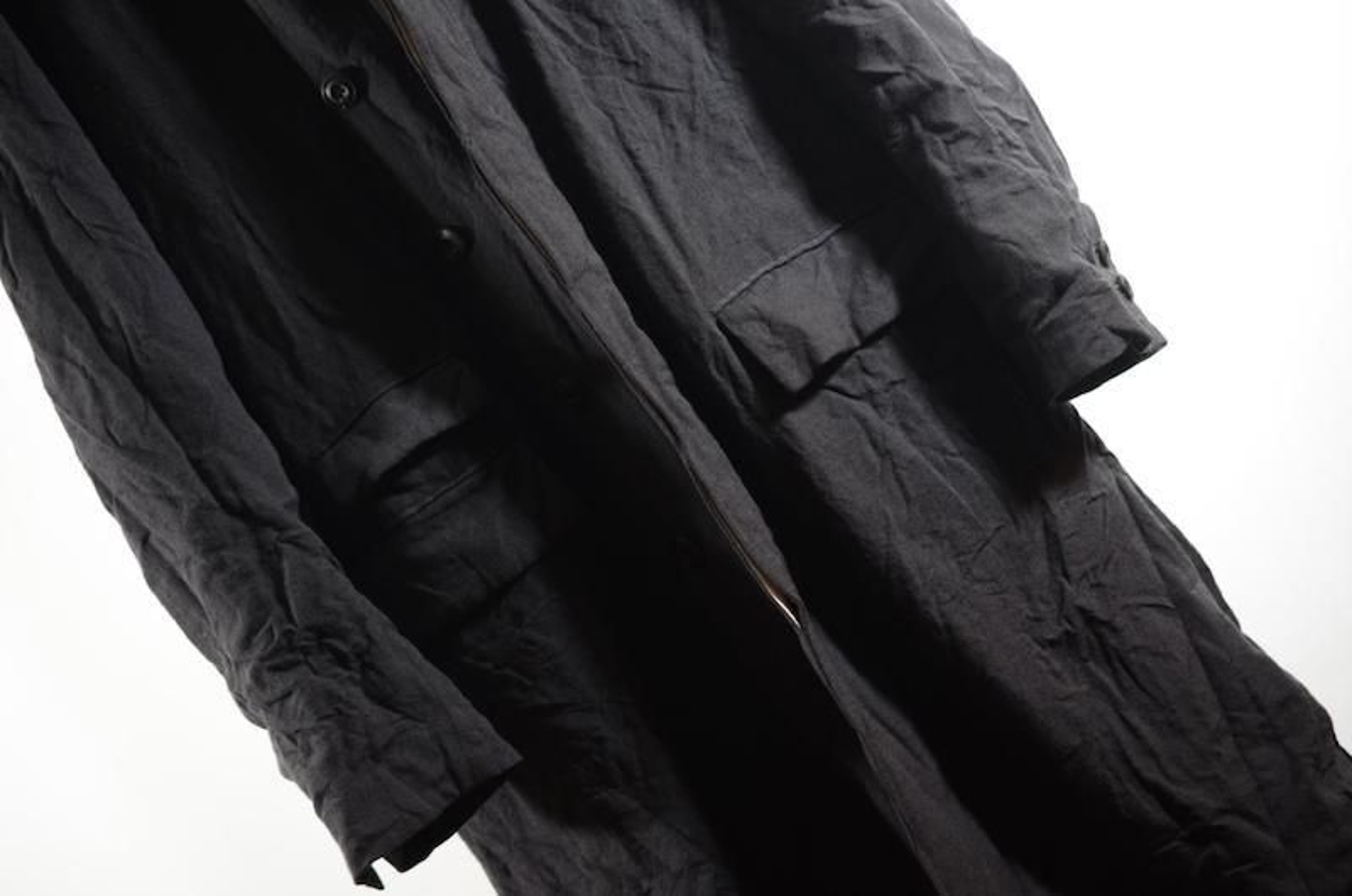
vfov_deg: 22.5
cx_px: 676
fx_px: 2249
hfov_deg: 33.5
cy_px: 448
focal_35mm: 60
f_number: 3.2
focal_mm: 40
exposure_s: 1/40
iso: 800
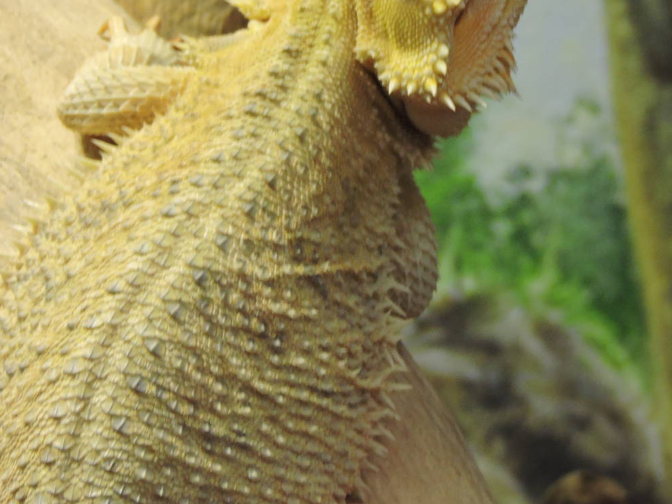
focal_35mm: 217
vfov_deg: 6.8
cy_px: 167
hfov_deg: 9.1
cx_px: 396
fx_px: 4214
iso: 400
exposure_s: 1/30
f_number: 4.3
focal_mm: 24.1
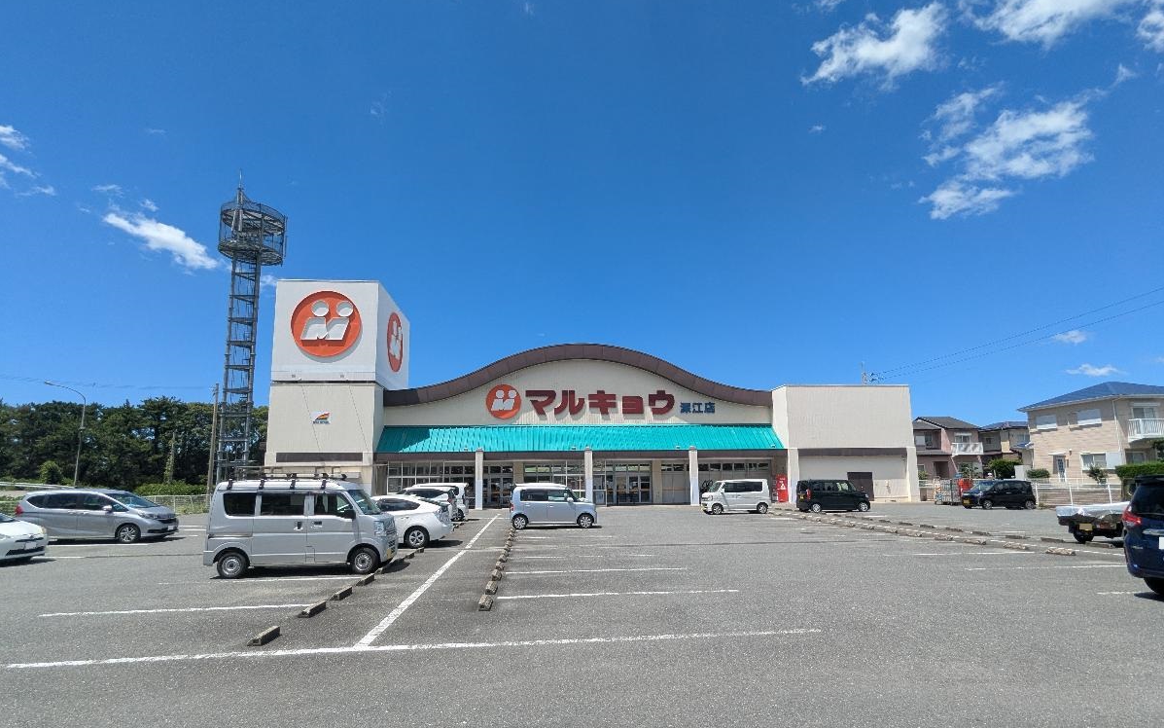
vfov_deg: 67.7
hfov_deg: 94.4
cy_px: 411
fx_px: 539
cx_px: 582
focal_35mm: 17
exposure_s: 1/1631
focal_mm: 2.35
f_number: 2.2
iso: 44
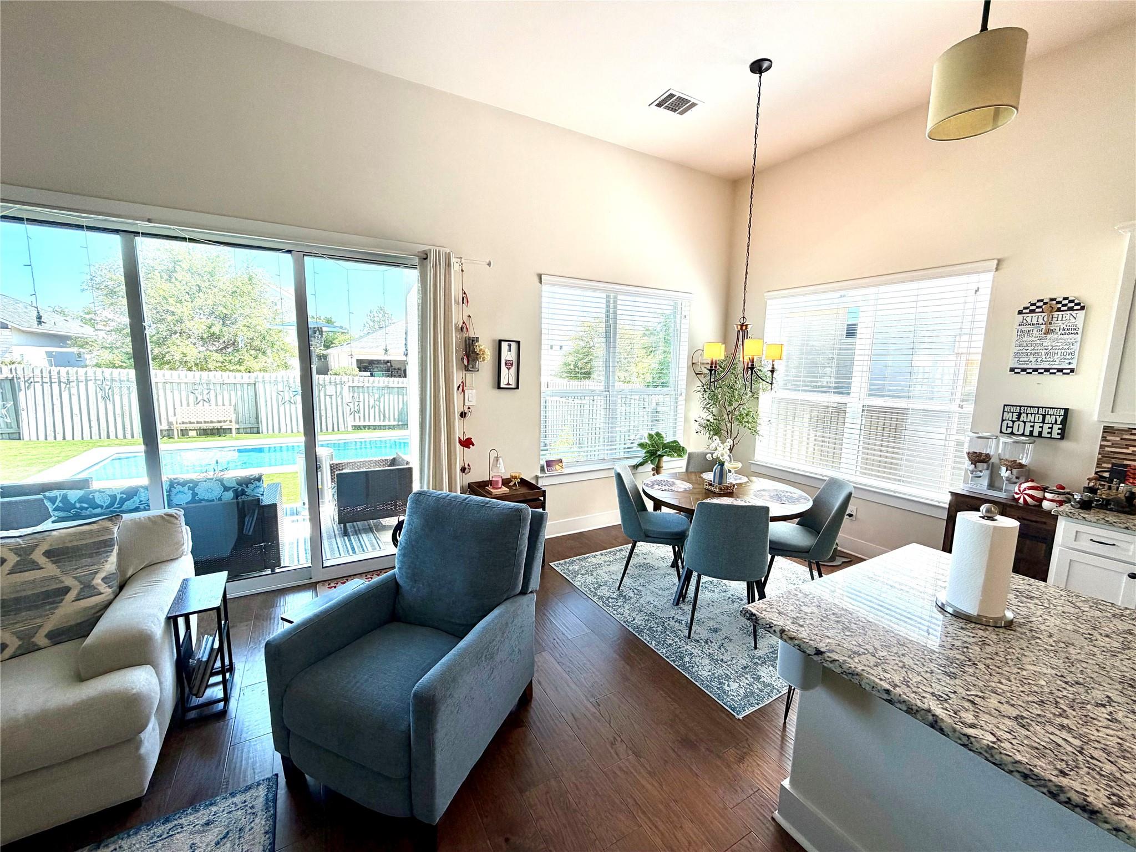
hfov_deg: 102.1
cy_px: 426
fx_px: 459
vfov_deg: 85.7
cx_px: 568
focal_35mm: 14
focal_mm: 2.22
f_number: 2.2
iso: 40
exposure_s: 1/137
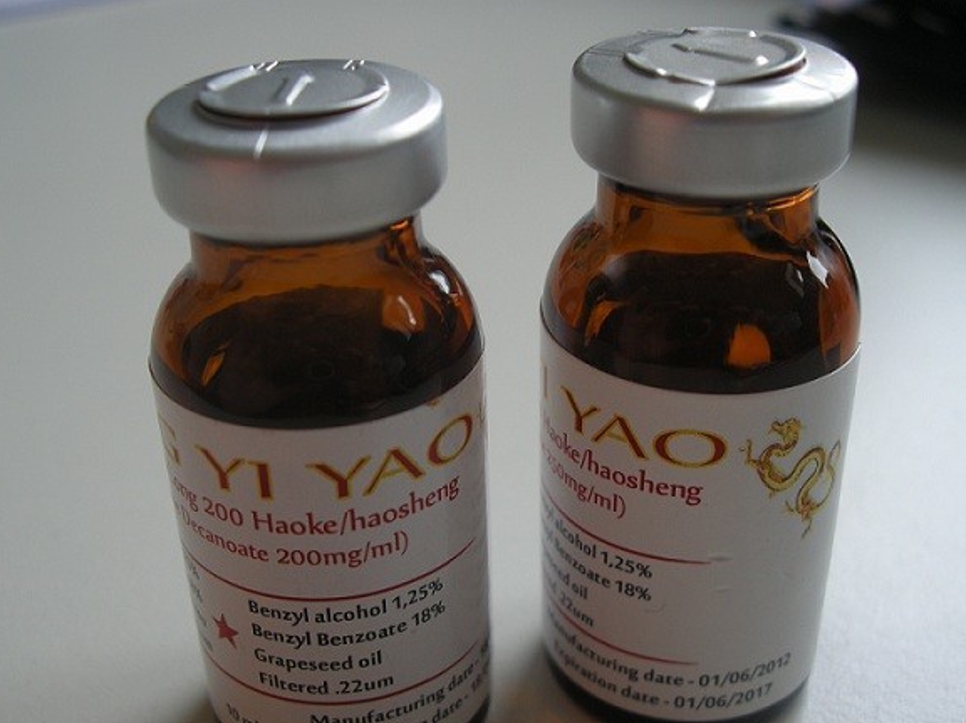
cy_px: 438
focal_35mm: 45
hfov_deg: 42.1
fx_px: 1255
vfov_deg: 32.0
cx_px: 488
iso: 64
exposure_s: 1/88.3
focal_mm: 7.9
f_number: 2.8
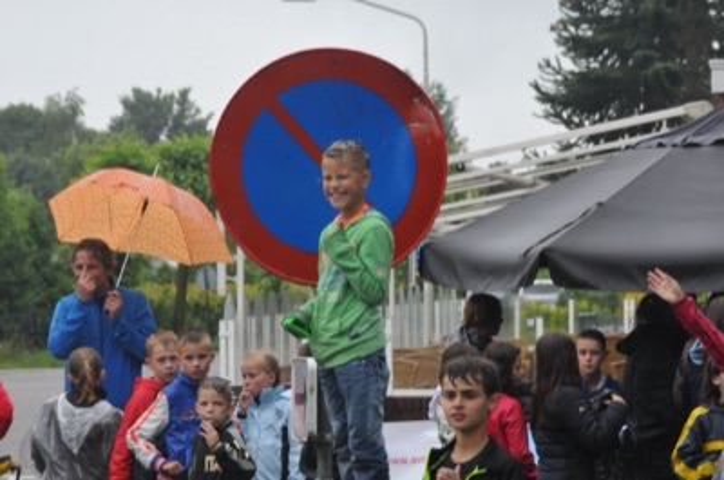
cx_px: 362
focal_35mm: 180
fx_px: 3613
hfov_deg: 11.4
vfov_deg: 7.6
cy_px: 240
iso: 2000
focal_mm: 120
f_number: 9
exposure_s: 1/320
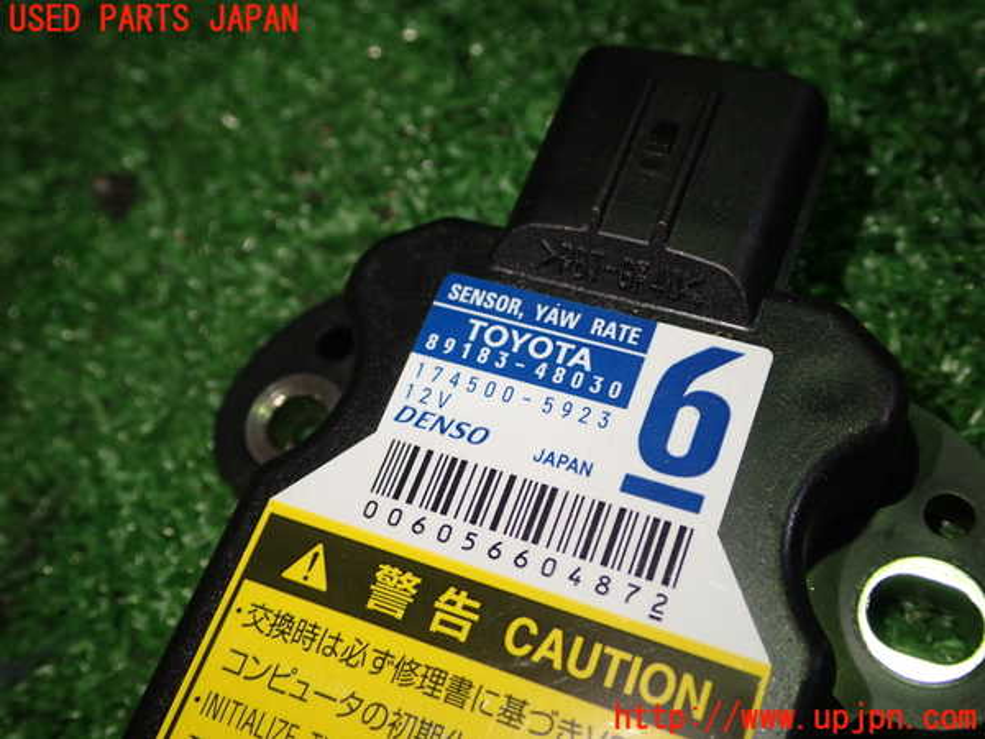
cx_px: 492
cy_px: 370
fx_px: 1167
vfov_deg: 35.1
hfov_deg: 45.8
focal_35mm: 41
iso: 200
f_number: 2.8
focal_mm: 7.31
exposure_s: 1/80
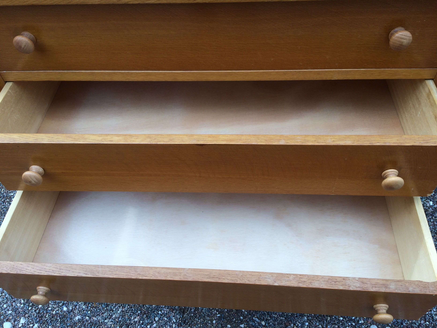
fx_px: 366
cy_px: 164
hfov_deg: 61.7
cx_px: 218
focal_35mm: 29
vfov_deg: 48.2
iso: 32
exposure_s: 1/285
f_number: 2.2
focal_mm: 4.15
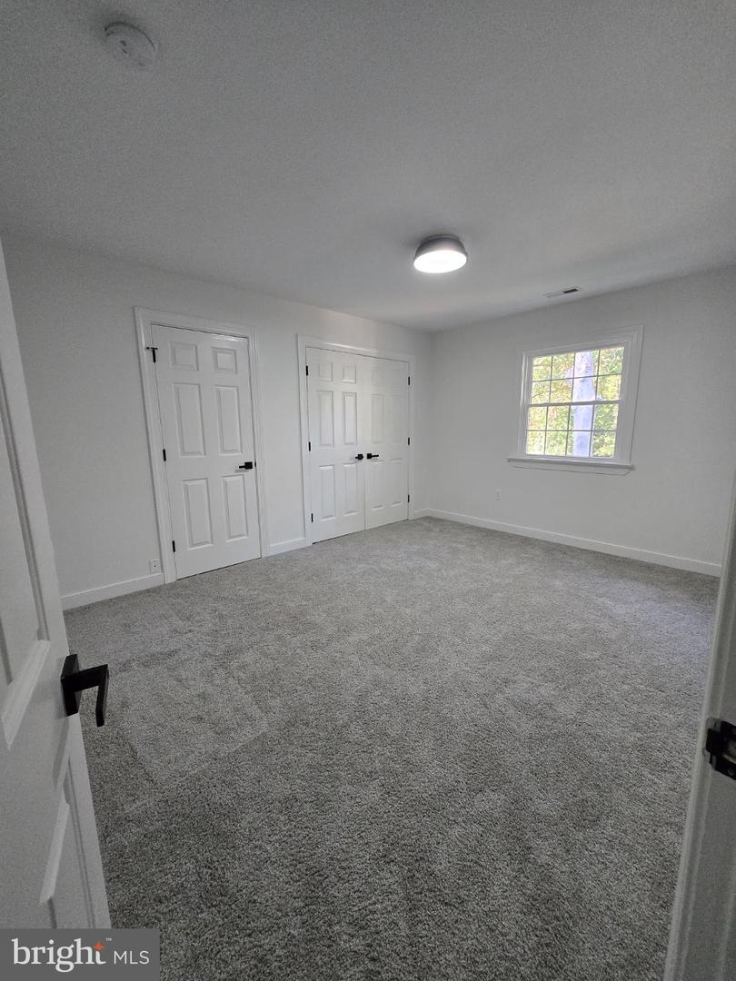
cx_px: 368
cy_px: 490
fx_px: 369
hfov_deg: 89.9
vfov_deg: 106.2
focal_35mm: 13
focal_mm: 1.7
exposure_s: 1/60
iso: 320
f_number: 2.2
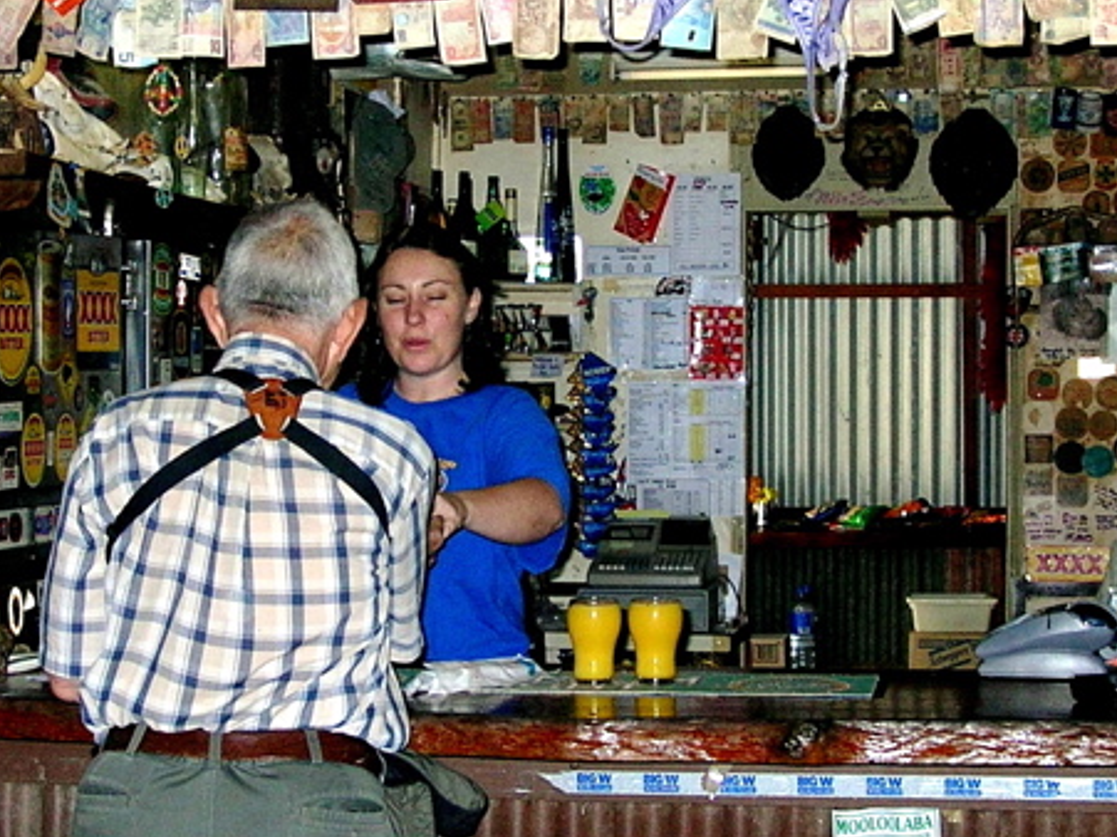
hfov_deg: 37.4
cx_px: 469
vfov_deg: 28.5
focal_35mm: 51
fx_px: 1645
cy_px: 509
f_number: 2.7
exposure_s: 1/60.1
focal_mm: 6
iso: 71
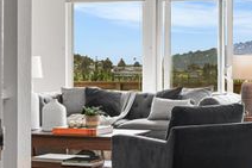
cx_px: 196
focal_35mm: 92
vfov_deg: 14.8
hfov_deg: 21.9
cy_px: 72
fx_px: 643
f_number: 9
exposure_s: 1/50
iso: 800
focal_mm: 39
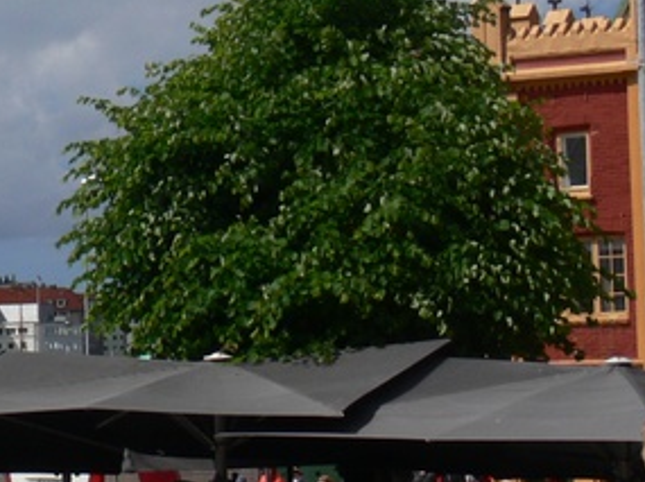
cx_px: -358
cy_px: 145
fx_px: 3164
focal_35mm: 170
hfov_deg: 11.1
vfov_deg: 8.7
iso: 80
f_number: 5.6
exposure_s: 1/160
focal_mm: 10.2
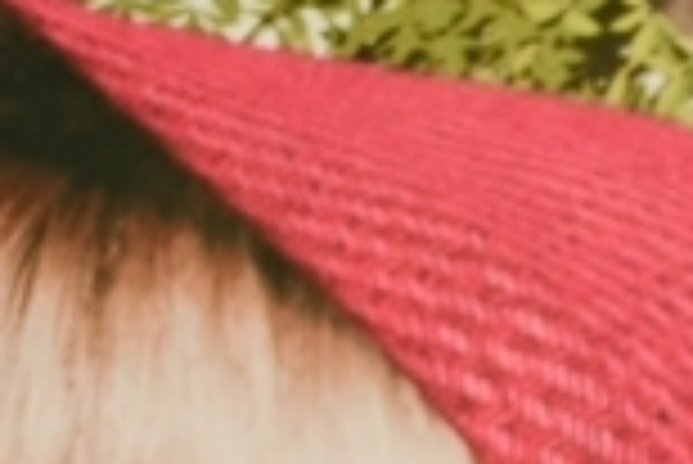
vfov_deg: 3.5
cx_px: 1413
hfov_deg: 5.2
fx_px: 7514
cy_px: 1300
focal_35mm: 390
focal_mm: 50
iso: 800
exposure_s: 1/250
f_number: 2.2
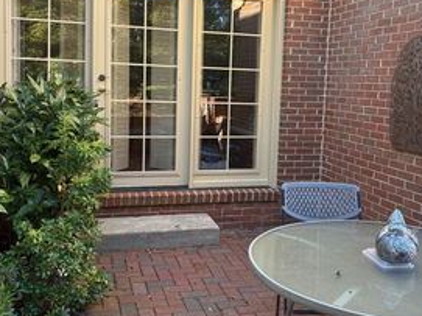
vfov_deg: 35.0
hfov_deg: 45.8
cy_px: 129
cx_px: 228
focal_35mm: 41
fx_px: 500
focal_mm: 5.96
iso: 80
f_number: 1.6
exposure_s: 1/243
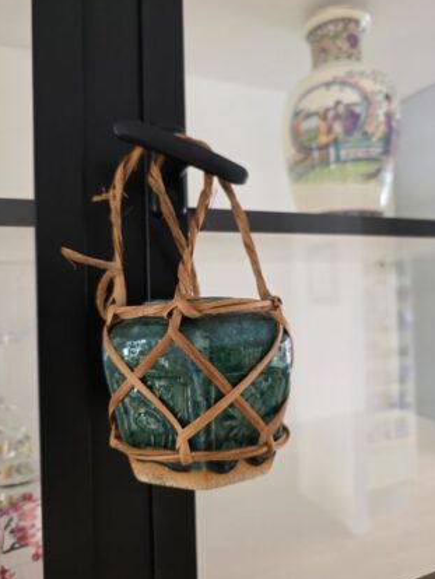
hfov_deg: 56.9
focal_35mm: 24
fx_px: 402
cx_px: 221
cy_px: 284
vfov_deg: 71.6
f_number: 1.7
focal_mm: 6.3
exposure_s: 1/120
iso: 800
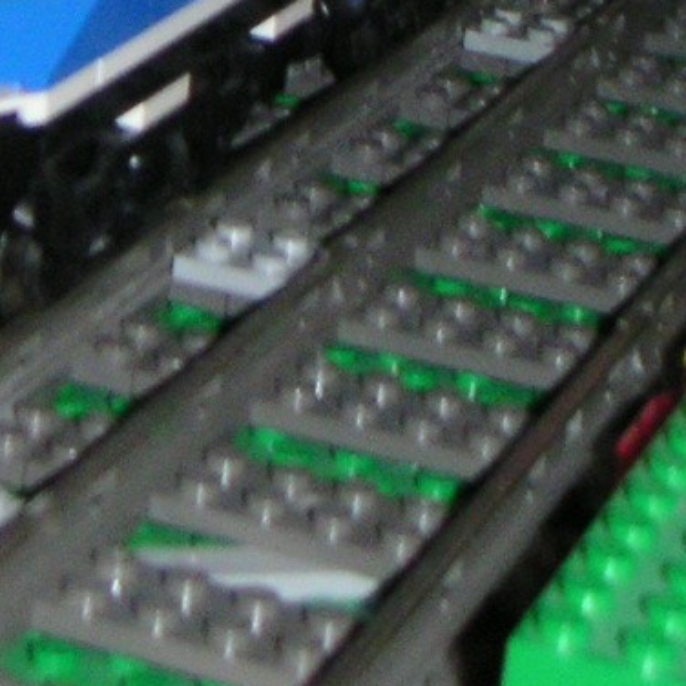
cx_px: 73
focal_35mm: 143
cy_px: -398
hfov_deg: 12.1
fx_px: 3206
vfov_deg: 11.6
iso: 160
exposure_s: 1/45
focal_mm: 6
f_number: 2.8
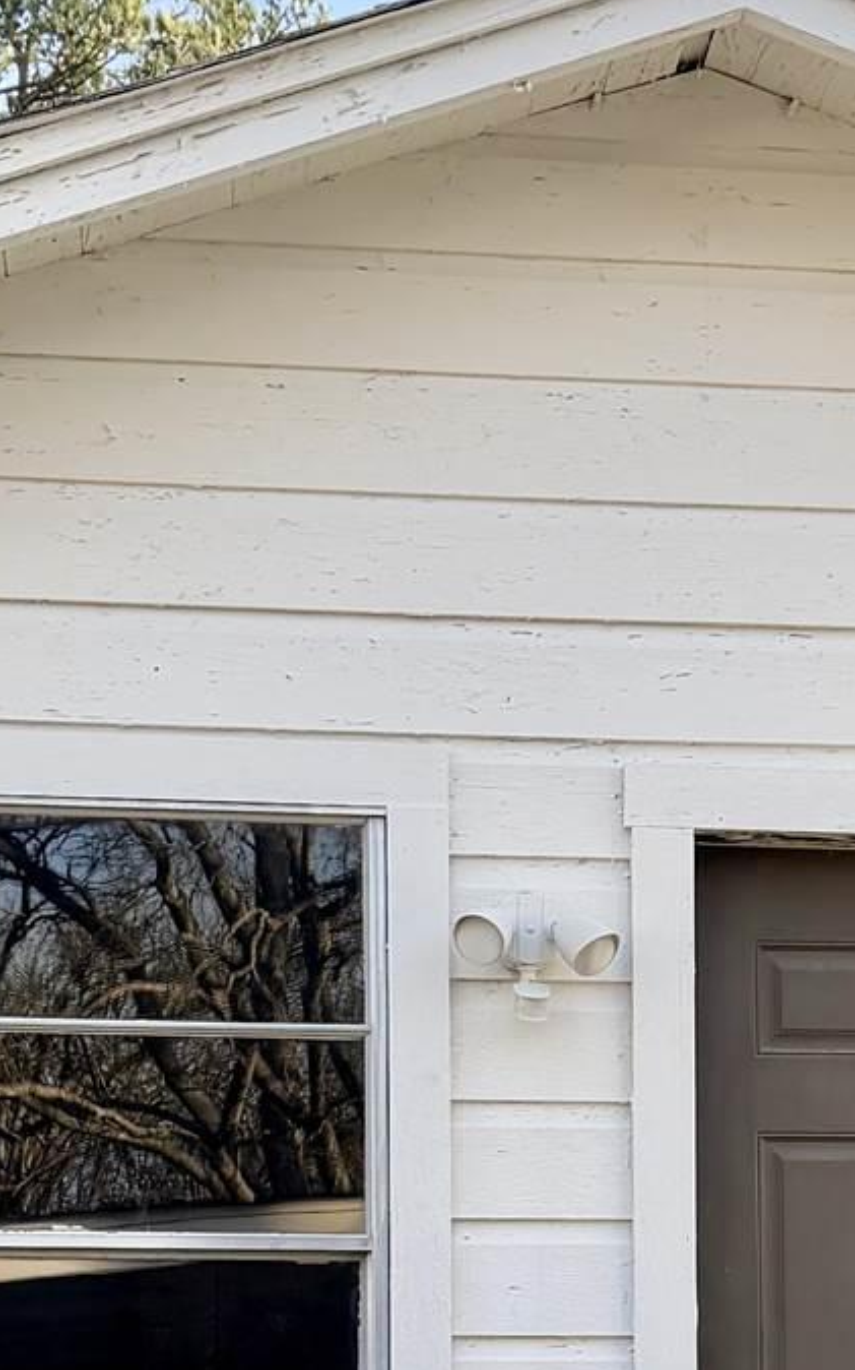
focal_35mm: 87
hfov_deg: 15.0
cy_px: 1624
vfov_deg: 22.1
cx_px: 628
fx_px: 3245
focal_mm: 6.76
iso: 100
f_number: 1.78
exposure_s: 1/1211
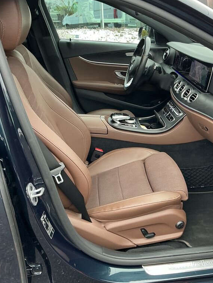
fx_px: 320
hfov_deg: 36.4
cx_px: 144
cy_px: 142
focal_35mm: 39
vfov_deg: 47.9
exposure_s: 1/60
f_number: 1.8
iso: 64
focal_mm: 3
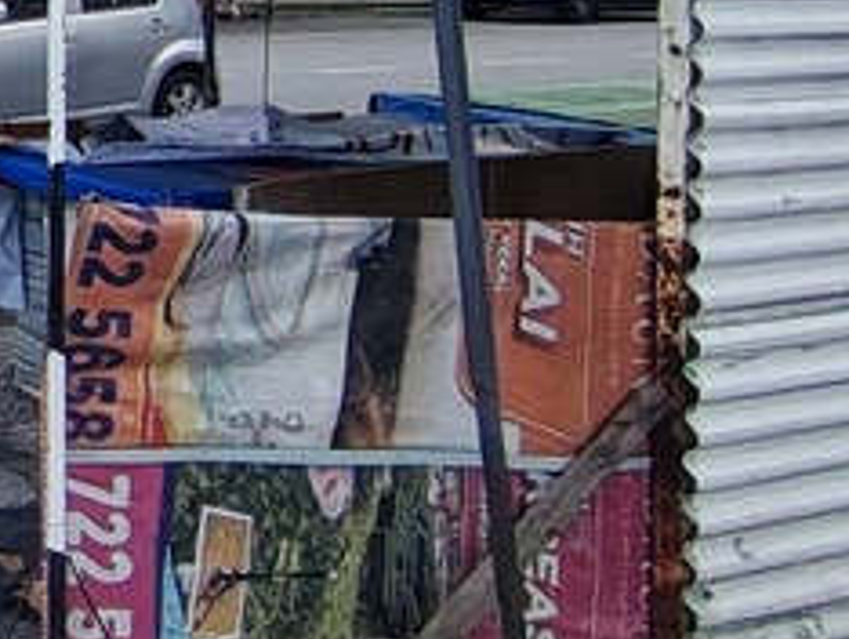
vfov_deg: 23.5
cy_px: -87
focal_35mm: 58
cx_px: -562
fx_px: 1424
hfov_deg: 23.2
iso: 100
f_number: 2.2
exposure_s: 1/544
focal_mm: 1.42
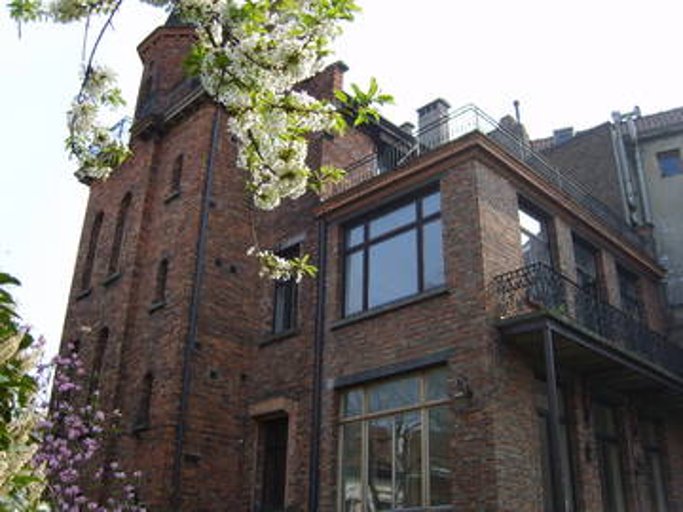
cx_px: 342
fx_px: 691
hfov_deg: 52.6
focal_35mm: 35
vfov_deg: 40.7
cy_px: 256
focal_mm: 7.4
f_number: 2.8
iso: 50
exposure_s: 1/500
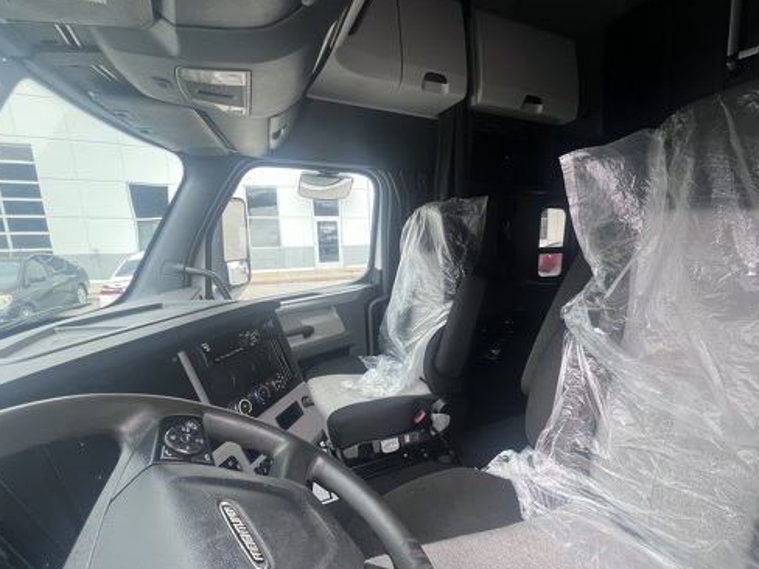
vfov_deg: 78.1
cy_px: 294
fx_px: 351
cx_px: 445
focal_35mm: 16
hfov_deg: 93.6
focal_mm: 1.57
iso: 64
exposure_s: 1/99
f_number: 1.8
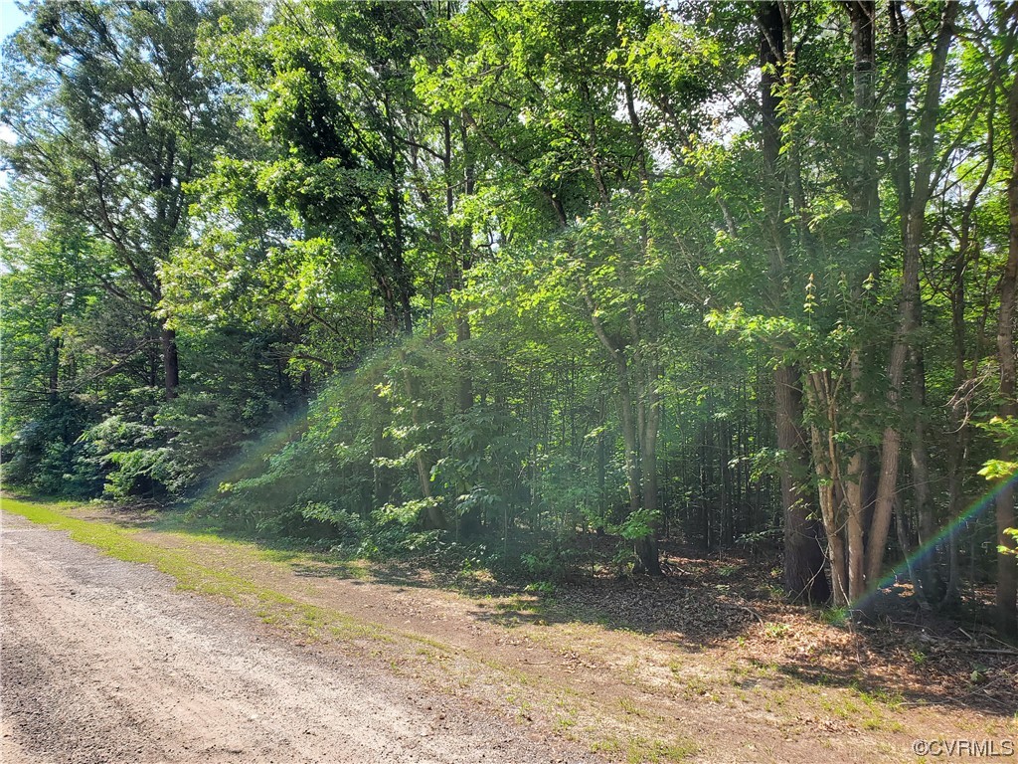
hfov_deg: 67.3
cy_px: 382
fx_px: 765
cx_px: 509
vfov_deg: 53.1
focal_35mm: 26
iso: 50
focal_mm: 4.3
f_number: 2.4
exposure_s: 1/598
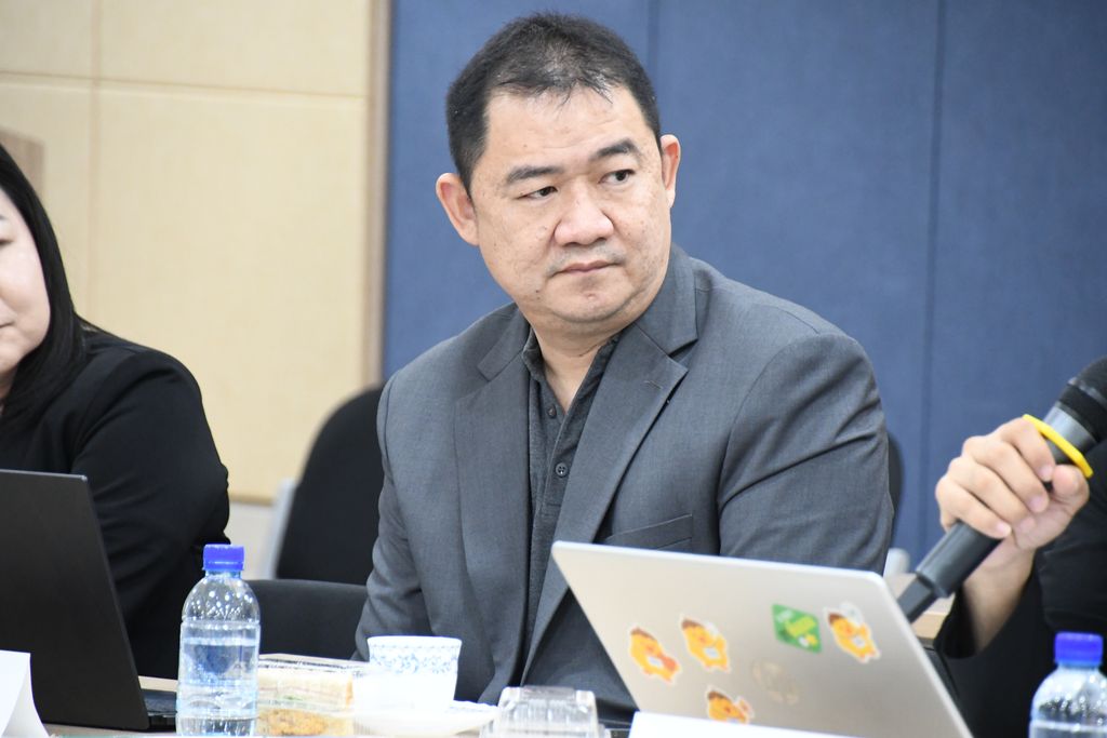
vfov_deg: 4.6
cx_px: 554
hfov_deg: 6.9
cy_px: 369
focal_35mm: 300
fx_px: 9226
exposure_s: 1/40
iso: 4000
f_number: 6.3
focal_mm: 200
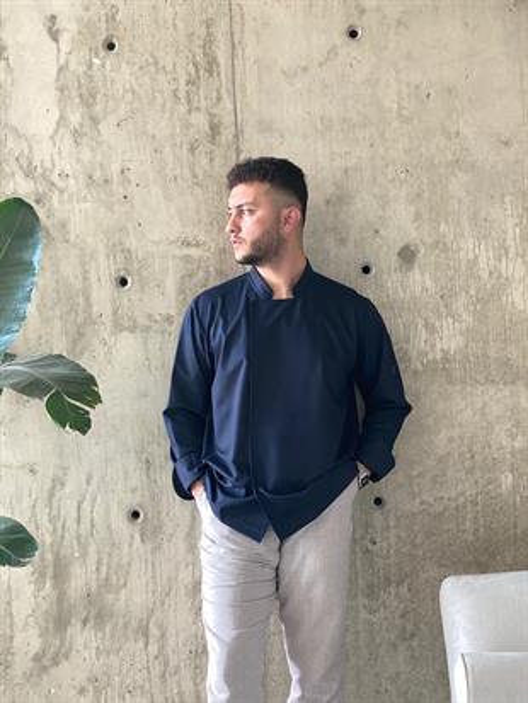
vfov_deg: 36.8
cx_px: 264
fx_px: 1057
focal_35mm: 52
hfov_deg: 28.0
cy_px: 352
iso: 160
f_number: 2
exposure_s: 1/87
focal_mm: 6
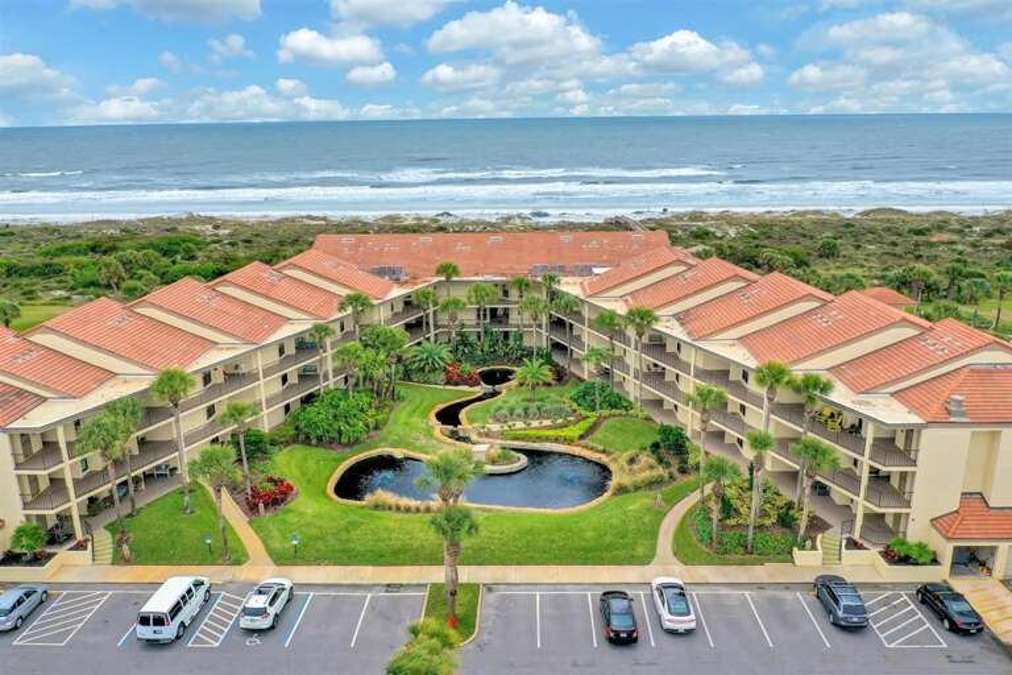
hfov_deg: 65.5
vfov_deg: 46.4
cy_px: 338
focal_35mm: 28
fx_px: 787
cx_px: 506
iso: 100
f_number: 5
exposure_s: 1/240
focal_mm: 10.26
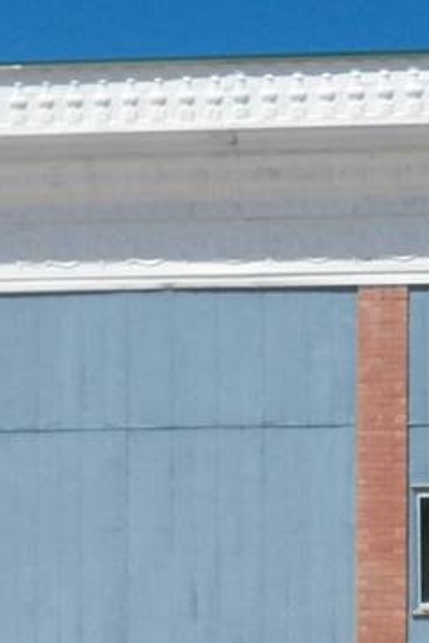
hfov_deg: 13.1
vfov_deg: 19.6
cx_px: 341
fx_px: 1857
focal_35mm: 104
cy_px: 415
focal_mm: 4.9
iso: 125
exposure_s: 1/1250
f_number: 4.5
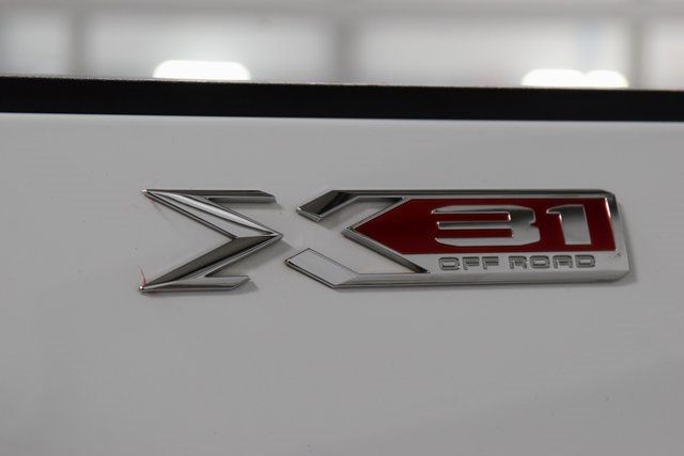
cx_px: 342
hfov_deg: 19.5
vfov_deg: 13.0
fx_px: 1995
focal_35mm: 105
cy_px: 228
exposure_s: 1/125
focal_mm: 70
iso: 1600
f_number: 6.3
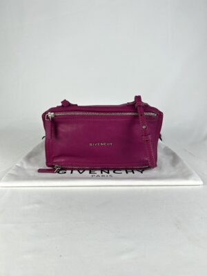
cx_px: 104
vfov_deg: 67.3
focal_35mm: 26
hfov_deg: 53.1
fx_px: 207
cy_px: 138
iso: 40
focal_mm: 5.7
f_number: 1.5
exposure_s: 1/167
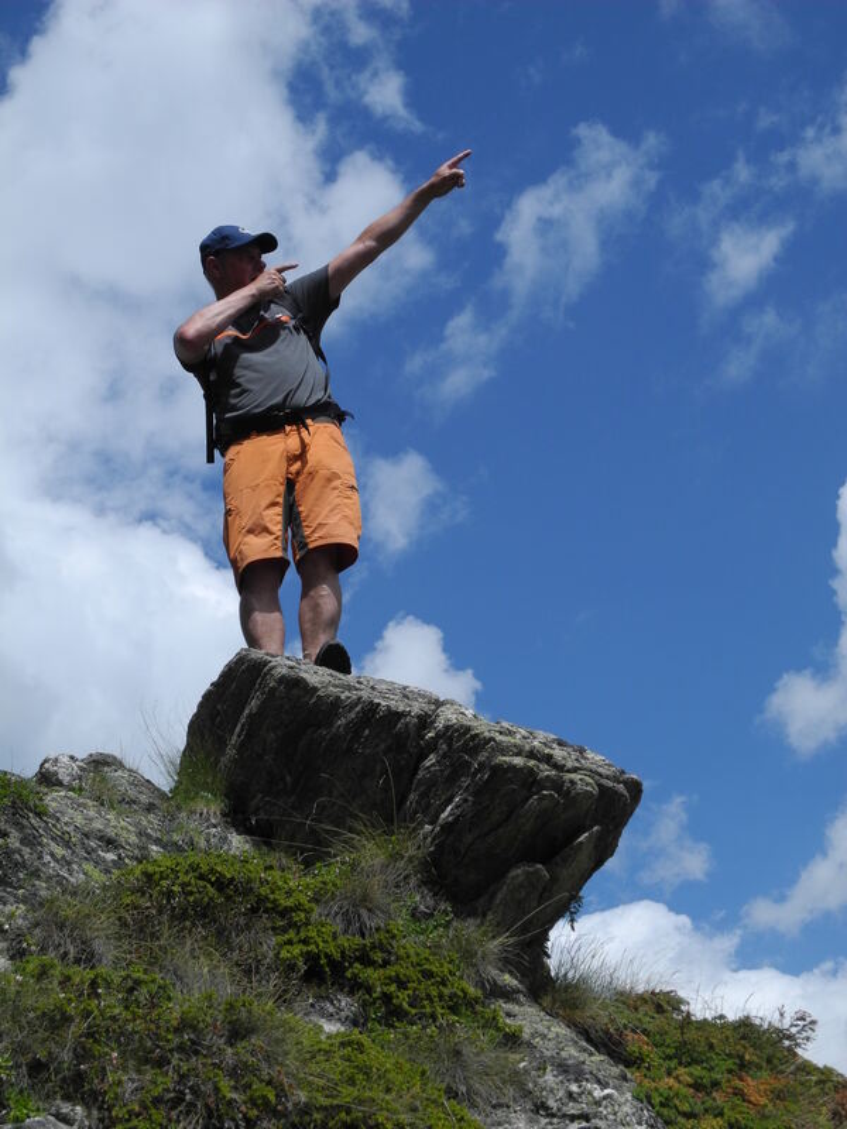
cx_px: 424
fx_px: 2479
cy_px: 564
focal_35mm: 76
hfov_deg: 19.4
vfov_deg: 25.7
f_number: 5
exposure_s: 1/1250
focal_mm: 16.3
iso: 100
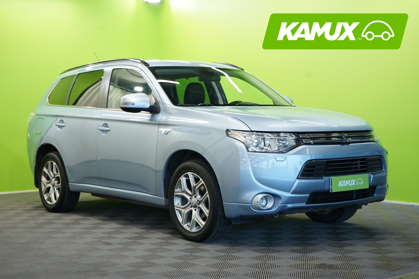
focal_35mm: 59
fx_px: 687
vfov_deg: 23.0
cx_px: 210
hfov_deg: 33.9
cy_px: 140
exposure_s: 1/25
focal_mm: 59
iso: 400
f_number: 5
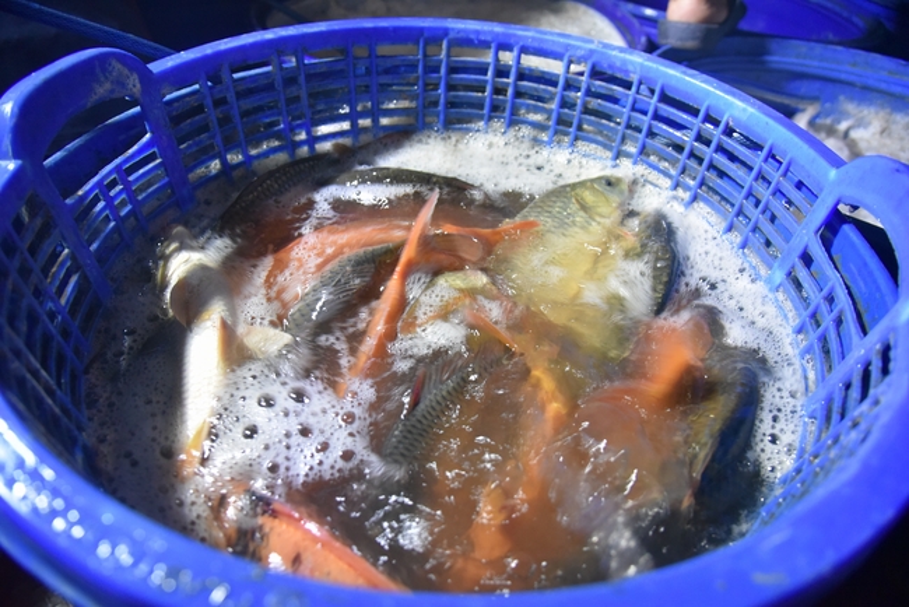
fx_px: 606
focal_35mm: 24
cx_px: 454
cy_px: 304
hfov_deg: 73.7
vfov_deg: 53.2
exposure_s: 1/40
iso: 6400
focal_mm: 24
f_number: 4
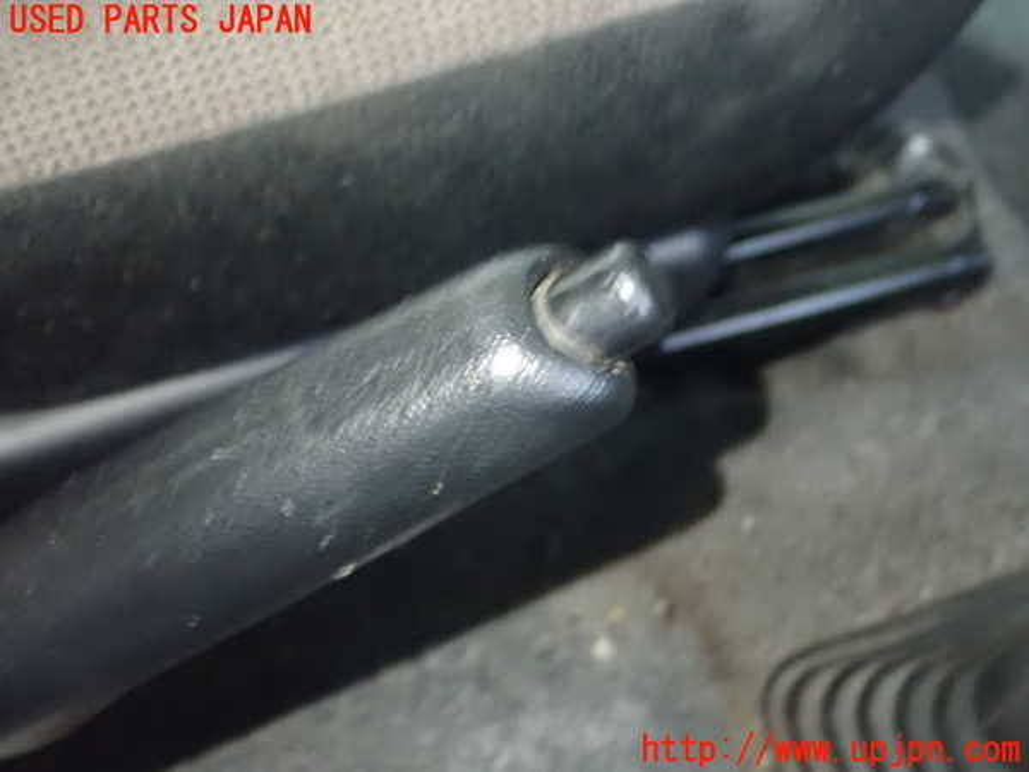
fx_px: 1457
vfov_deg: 29.7
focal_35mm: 49
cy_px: 386
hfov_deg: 38.9
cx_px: 514
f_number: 3.2
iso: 1600
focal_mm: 8.99
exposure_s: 1/8
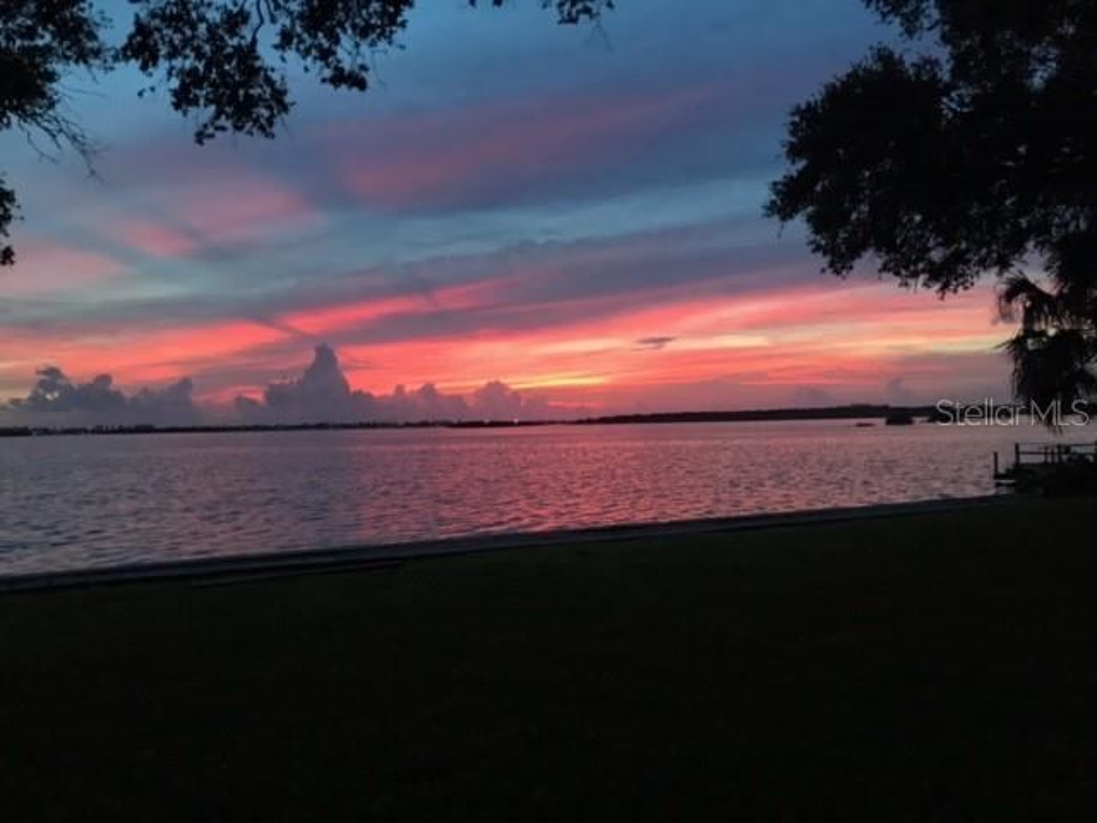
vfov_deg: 49.7
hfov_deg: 63.4
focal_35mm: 28
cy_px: 412
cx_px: 548
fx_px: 887
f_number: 1.8
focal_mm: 3.99
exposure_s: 1/15
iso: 80
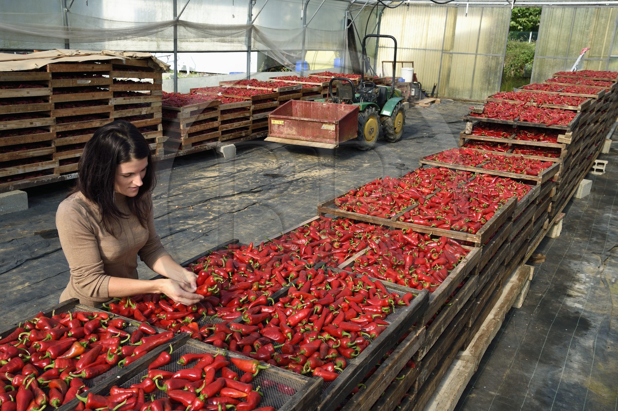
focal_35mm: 38
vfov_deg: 35.0
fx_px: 652
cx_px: 309
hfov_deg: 50.7
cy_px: 206
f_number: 10
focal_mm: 38
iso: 200
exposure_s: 1/250
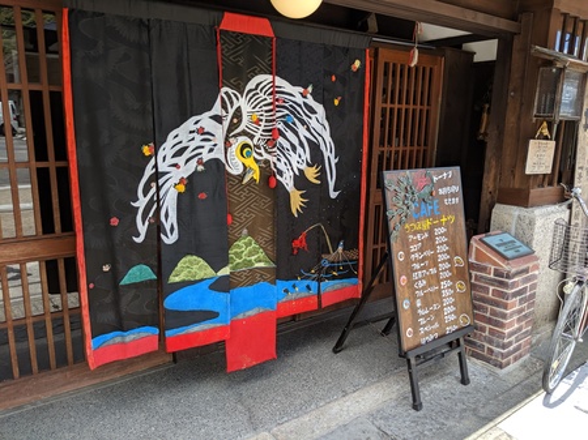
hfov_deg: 65.4
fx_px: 458
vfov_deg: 51.3
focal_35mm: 27
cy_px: 220
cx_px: 294
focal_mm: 4.44
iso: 60
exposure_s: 1/1067
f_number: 1.8
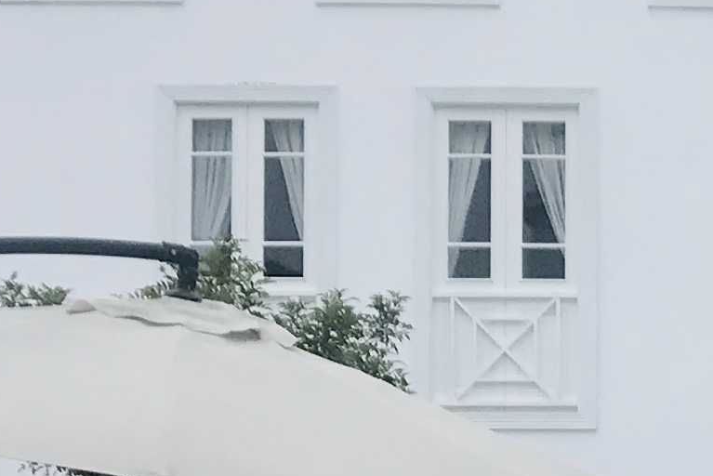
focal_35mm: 153
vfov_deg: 8.8
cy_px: 608
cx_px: 1221
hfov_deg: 12.4
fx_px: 3031
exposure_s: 1/720
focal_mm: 3.99
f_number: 1.8
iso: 20
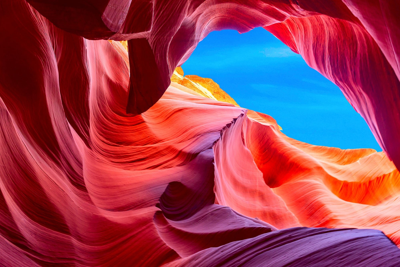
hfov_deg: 73.7
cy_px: 134
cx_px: 200
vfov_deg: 53.2
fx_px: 267
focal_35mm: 24
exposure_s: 1/60
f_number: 4
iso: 400
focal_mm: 24
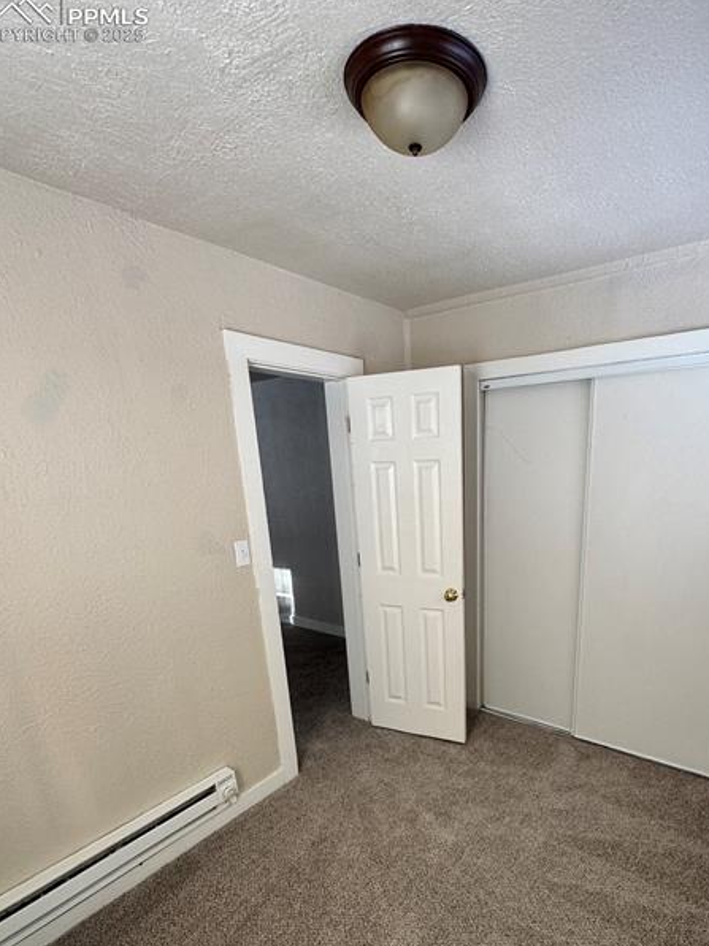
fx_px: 492
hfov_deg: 70.8
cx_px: 426
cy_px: 601
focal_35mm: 18
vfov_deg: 85.8
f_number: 2.2
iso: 125
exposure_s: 1/99
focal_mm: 2.22
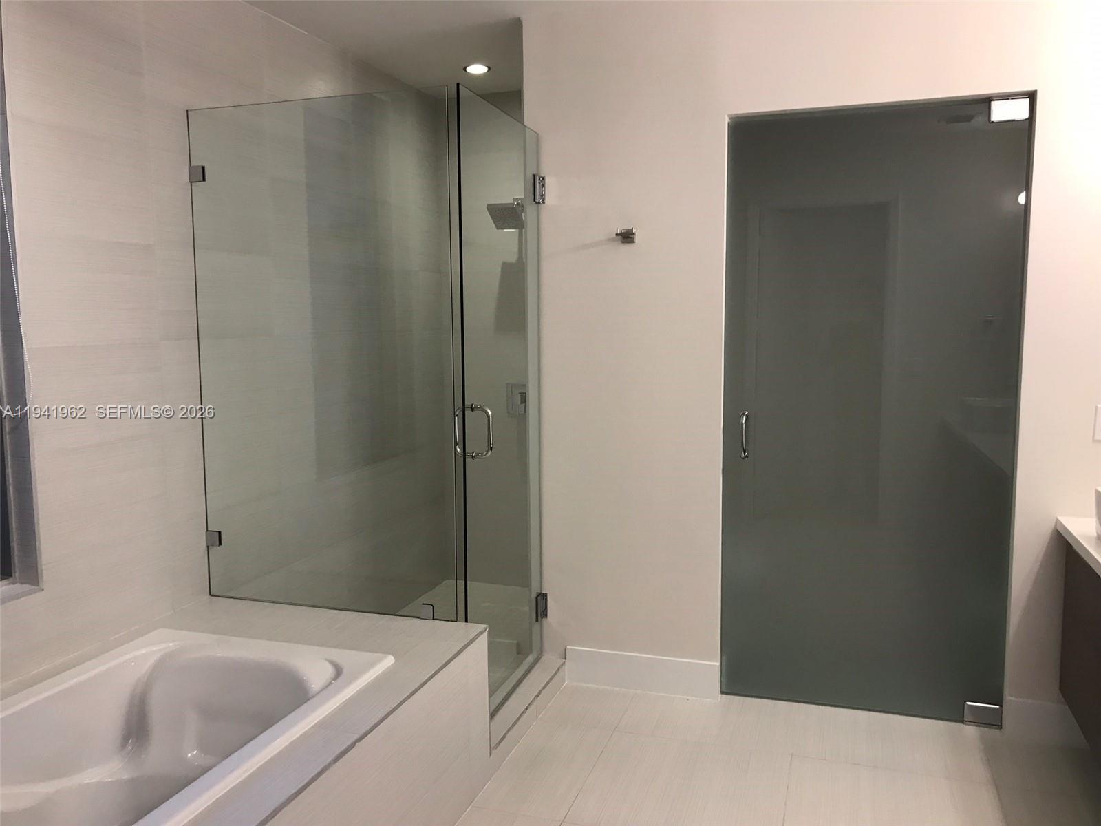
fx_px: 891
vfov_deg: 49.7
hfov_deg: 63.4
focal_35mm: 28
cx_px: 550
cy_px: 413
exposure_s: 1/30
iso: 20
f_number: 1.8
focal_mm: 3.99
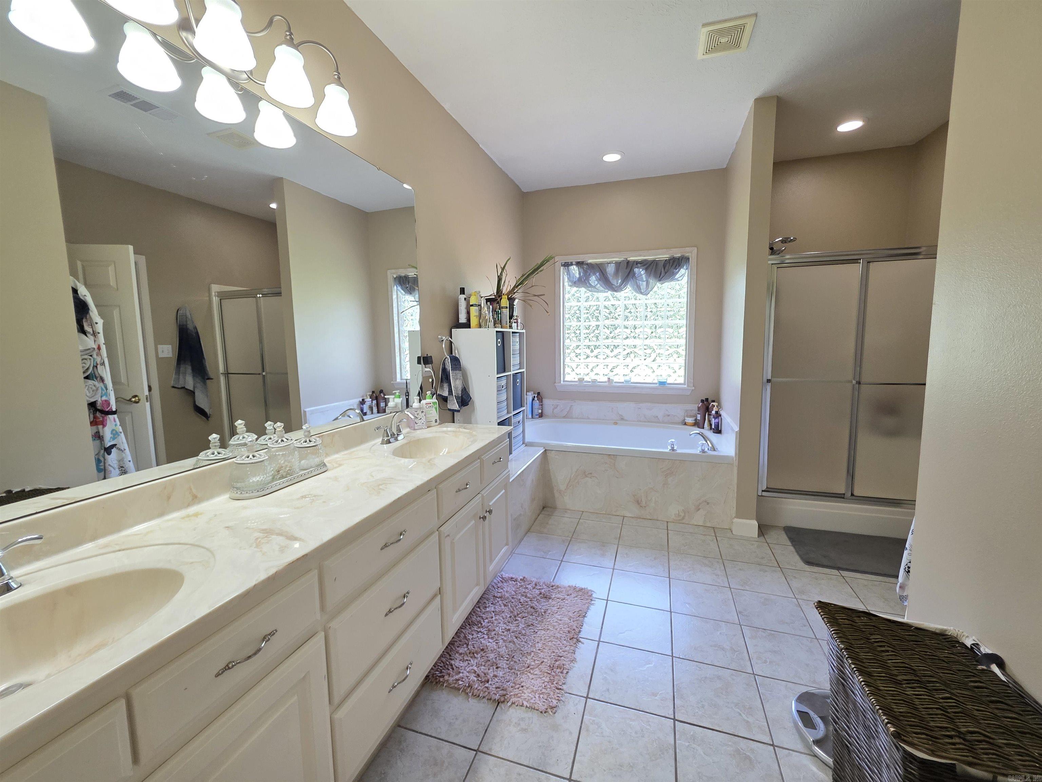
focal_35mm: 13
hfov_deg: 106.2
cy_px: 391
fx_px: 391
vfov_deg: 89.9
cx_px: 521
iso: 200
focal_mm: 2.2
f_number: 1.9
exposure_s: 1/120
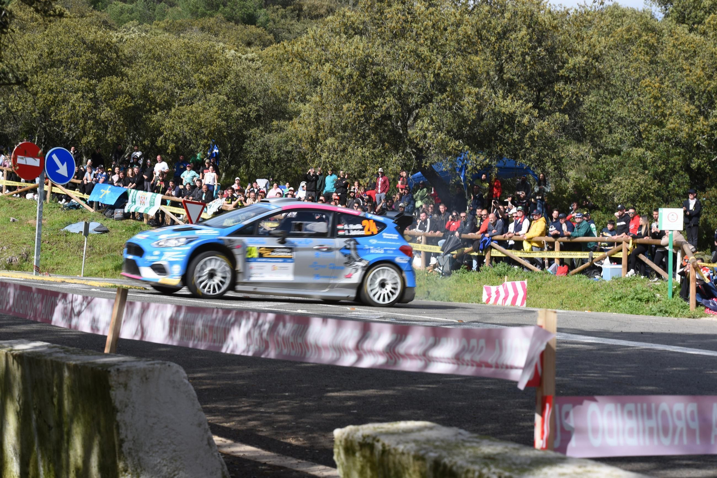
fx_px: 1395
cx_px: 358
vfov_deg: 19.5
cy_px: 239
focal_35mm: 70
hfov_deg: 28.8
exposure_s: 1/100
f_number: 13
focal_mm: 70
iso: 140
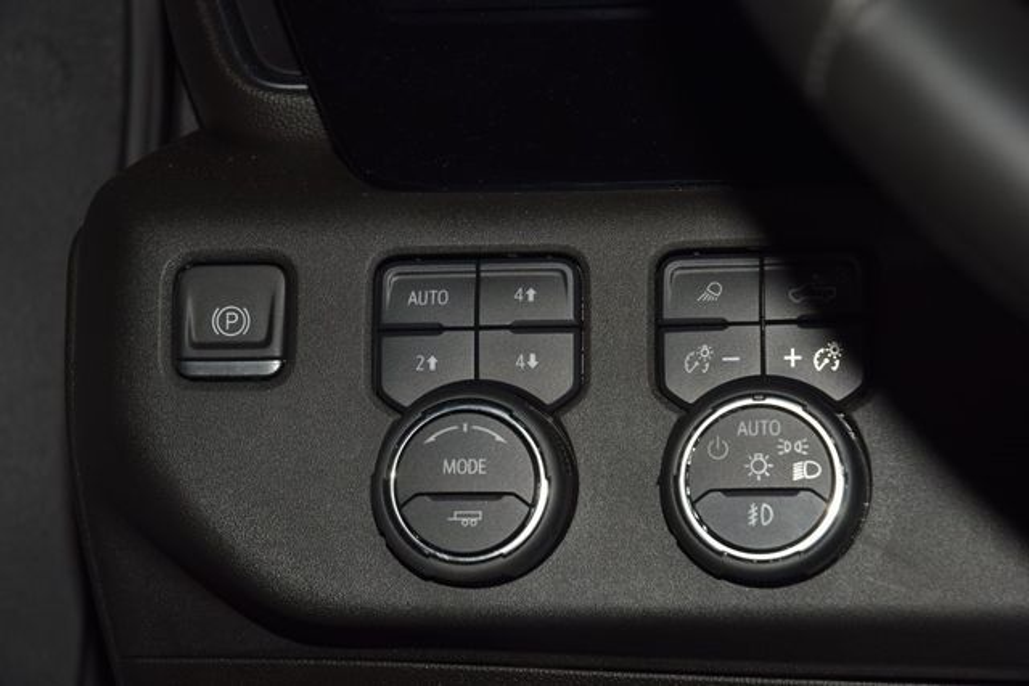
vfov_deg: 13.0
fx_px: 3002
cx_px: 514
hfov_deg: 19.5
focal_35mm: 105
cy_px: 343
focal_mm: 70
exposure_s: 1/125
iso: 100
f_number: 8
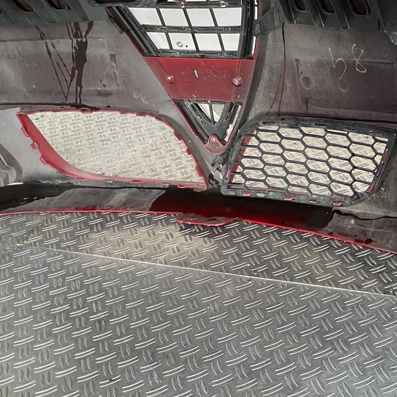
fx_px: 714
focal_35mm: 55
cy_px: 197
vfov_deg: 31.1
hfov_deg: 29.3
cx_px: 388
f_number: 1.8
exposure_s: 1/100
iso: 40
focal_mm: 3
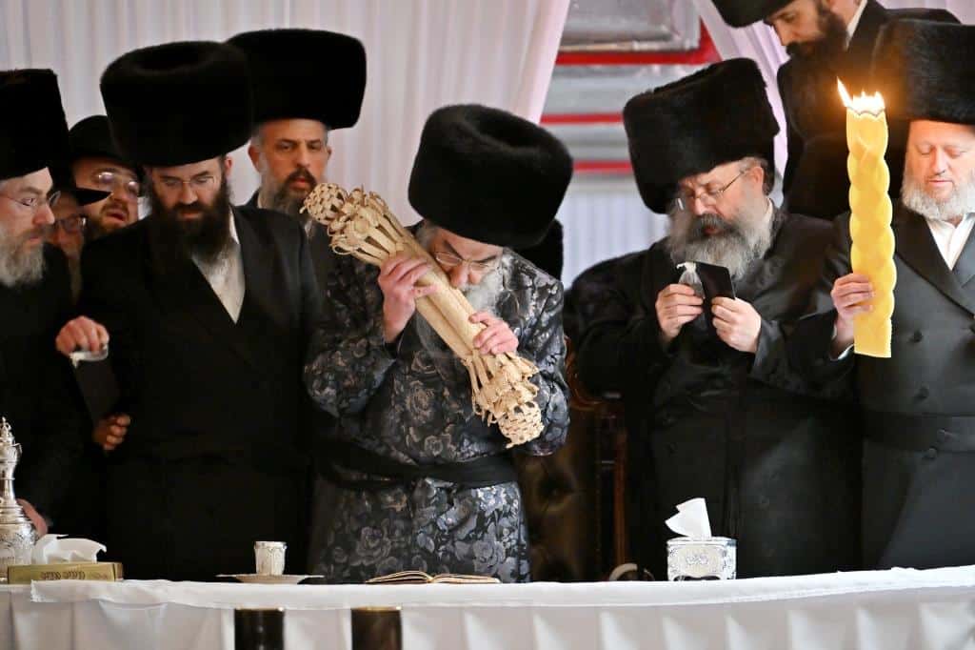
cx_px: 488
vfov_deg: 4.6
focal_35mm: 300
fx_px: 8122
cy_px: 325
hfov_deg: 6.9
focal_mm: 200
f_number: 2.8
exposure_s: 1/160
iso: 1250
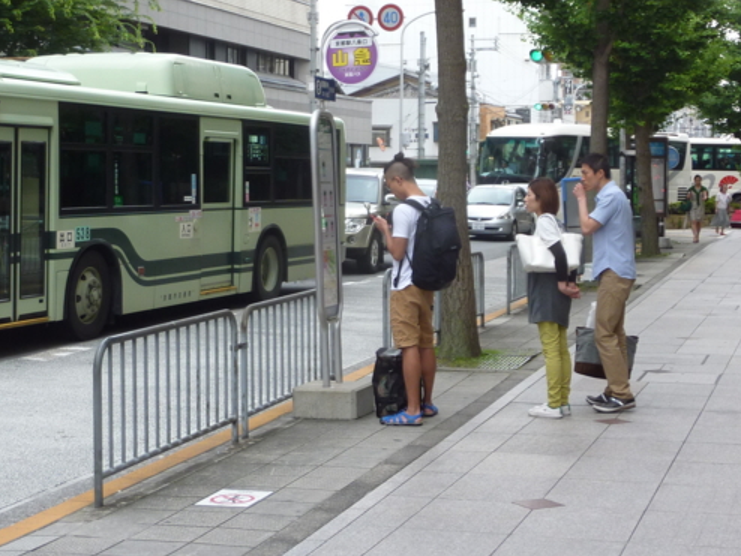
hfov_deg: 28.5
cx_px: 300
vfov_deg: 21.6
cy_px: 196
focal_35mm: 68
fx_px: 1456
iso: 125
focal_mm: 6.9
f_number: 3.7
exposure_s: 1/30
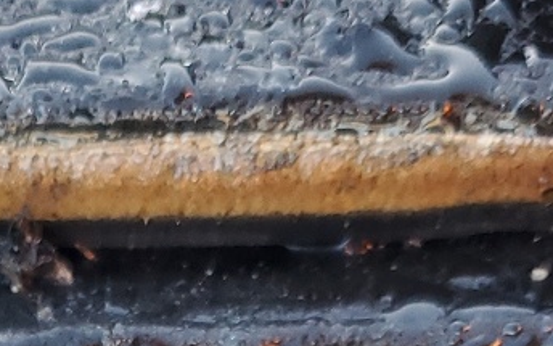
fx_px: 1929
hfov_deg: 15.9
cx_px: -35
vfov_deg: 9.0
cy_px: 904
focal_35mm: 128
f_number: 1.5
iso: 76
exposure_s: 1/120
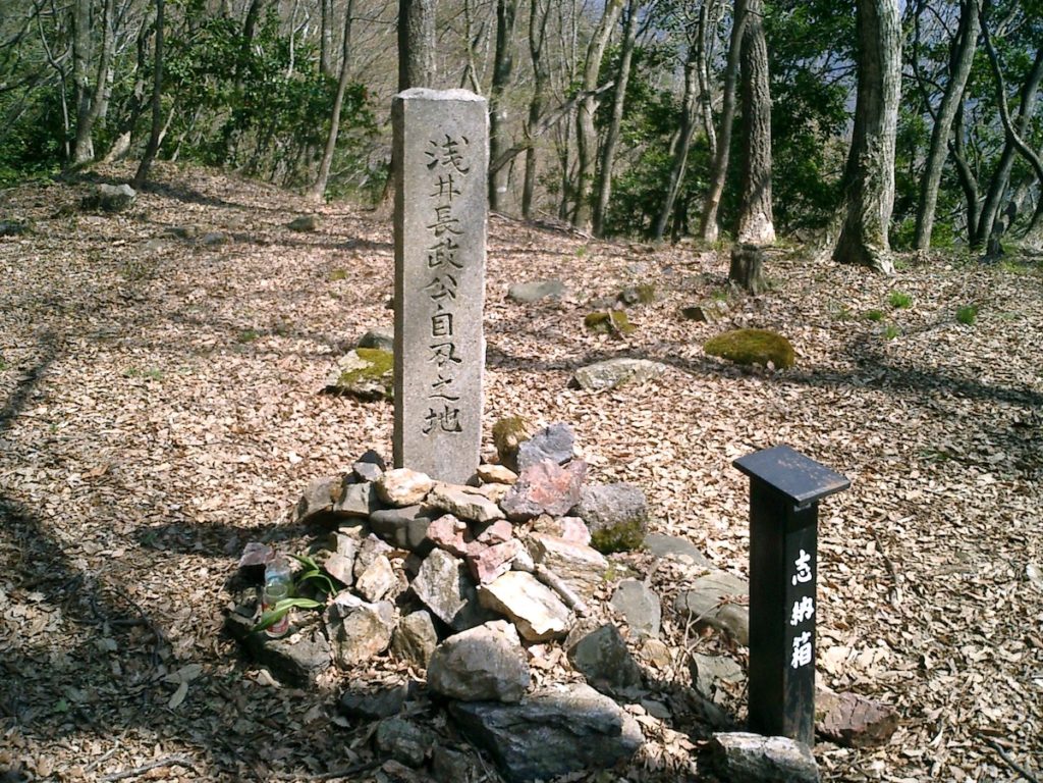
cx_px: 522
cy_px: 392
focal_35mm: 36
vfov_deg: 39.7
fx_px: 1085
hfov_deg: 51.4
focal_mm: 7.5
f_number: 3.2
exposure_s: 1/1000
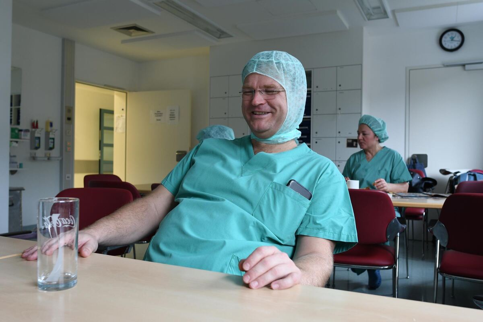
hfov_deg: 61.9
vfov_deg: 43.6
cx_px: 242
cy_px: 161
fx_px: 402
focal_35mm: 30
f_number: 4
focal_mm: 20
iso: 250
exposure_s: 1/30
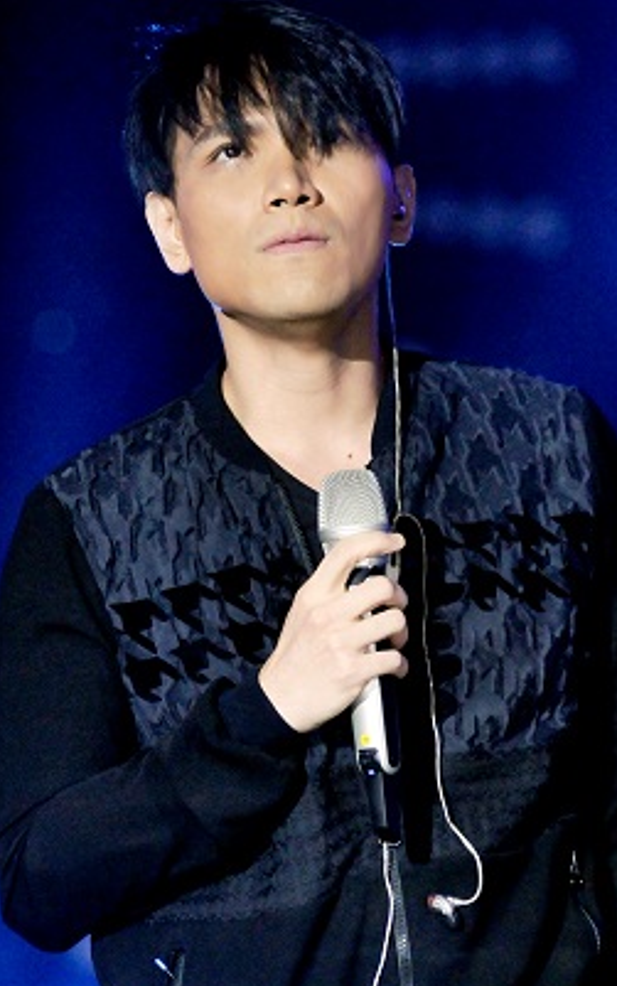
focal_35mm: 354
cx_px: 320
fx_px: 9507
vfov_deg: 5.9
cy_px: 657
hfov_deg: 3.7
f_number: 2.8
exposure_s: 1/250
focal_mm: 155
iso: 1250
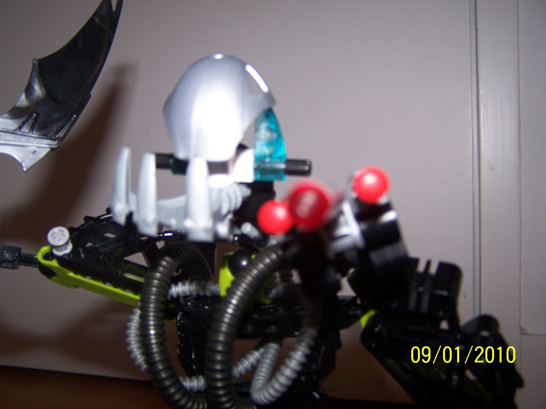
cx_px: 273
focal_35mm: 38
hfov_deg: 49.0
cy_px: 204
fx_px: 599
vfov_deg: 37.7
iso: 80
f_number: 2.8
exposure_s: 1/60
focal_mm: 6.3
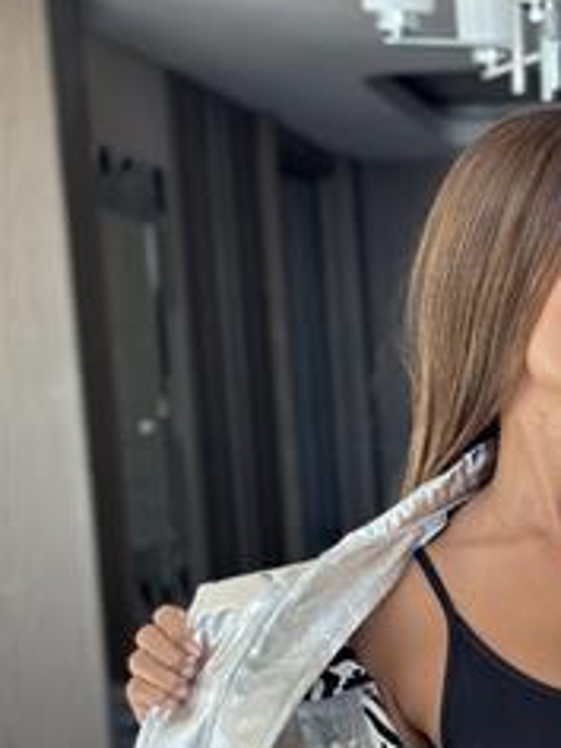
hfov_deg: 14.1
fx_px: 2226
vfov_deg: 18.6
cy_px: 719
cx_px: 596
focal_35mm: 103
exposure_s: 1/172
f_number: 1.78
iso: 125
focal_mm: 6.86
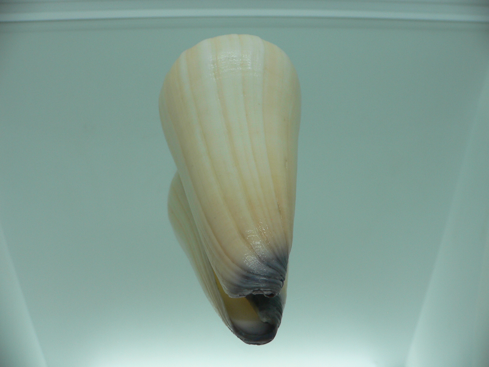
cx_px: 244
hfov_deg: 52.6
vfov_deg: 40.7
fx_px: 494
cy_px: 184
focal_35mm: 35
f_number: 2.8
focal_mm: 4.6
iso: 80
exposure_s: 1/80
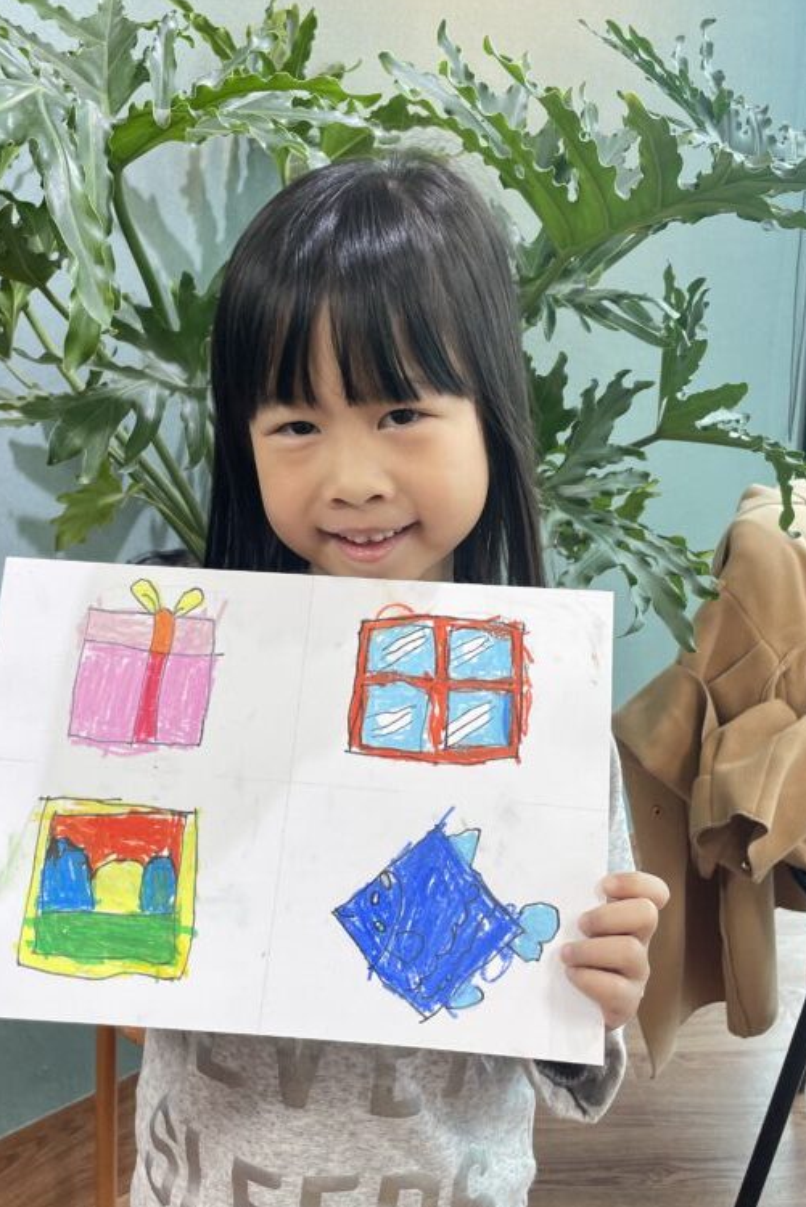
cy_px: 530
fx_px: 1208
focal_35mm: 36
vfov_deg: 53.0
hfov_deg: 36.8
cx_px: 339
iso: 64
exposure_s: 1/100
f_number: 1.6
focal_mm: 4.2
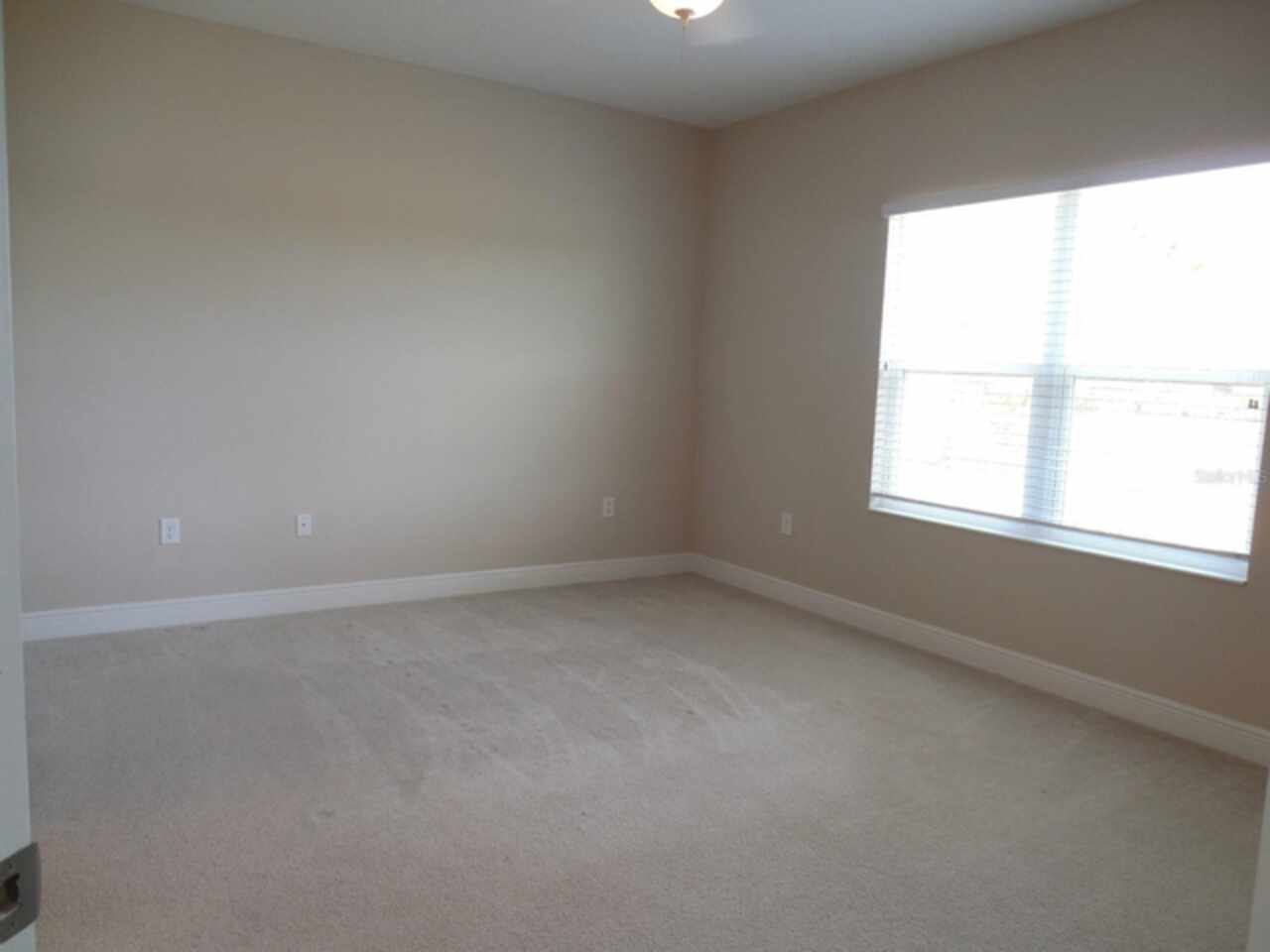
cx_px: 635
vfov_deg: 54.9
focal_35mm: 25
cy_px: 476
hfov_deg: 69.4
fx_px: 917
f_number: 3.3
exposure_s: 1/30
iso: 140
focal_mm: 4.5
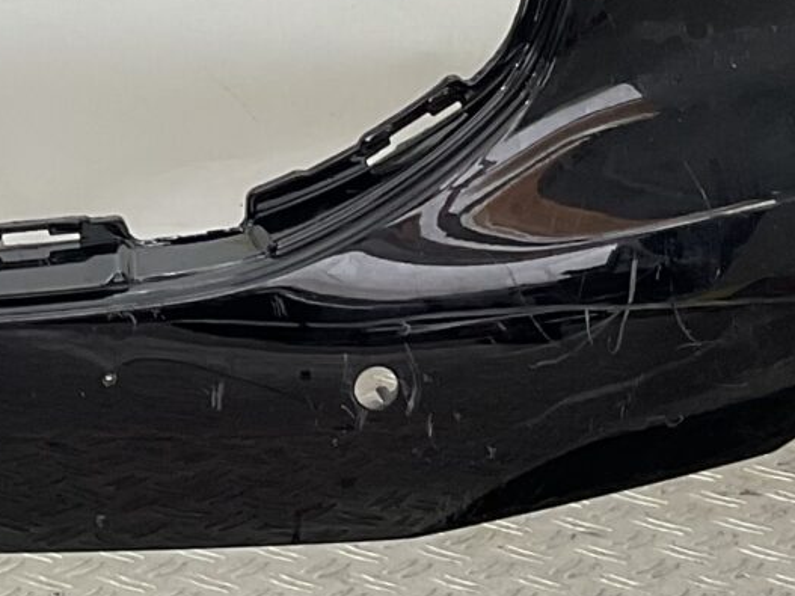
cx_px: -361
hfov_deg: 13.3
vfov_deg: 10.3
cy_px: -119
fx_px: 3238
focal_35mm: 141
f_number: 1.8
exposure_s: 1/100
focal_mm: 3
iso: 16
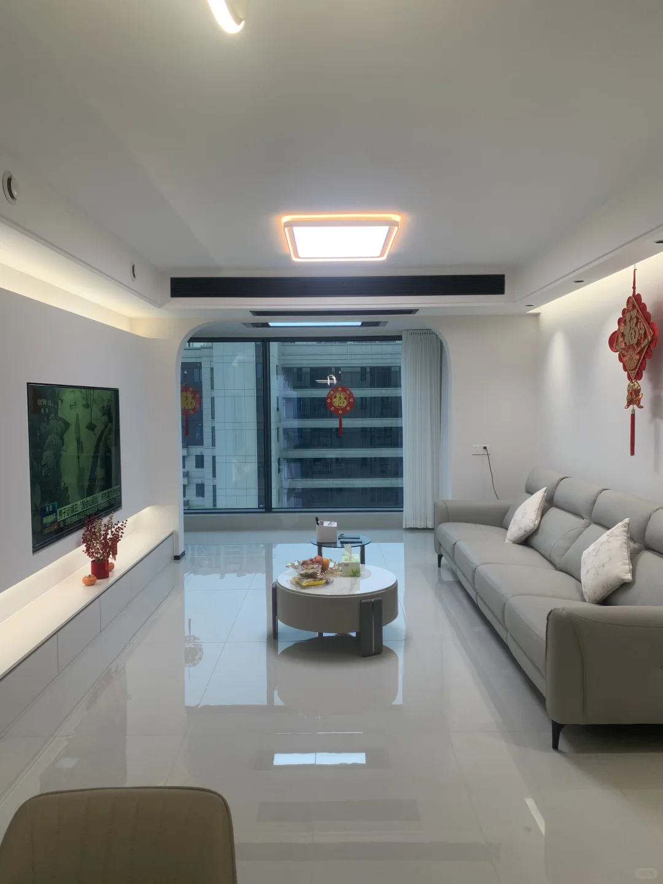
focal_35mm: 26
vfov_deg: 67.3
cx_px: 332
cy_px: 442
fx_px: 664
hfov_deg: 53.1
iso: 40
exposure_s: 1/122
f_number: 1.8
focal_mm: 4.25
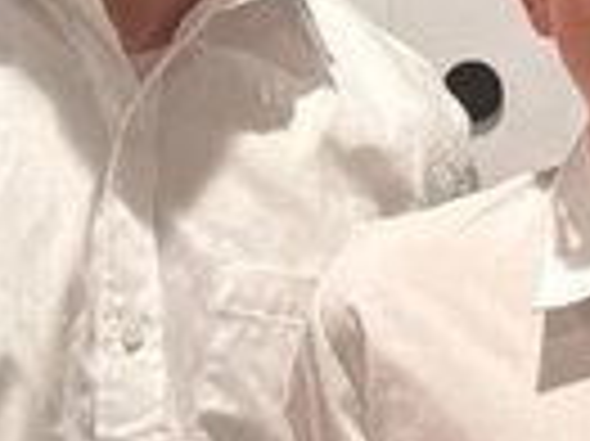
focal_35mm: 188
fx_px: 3201
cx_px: 784
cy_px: 310
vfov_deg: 7.9
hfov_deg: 10.3
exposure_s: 1/60
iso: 250
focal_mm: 6.76
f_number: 1.78
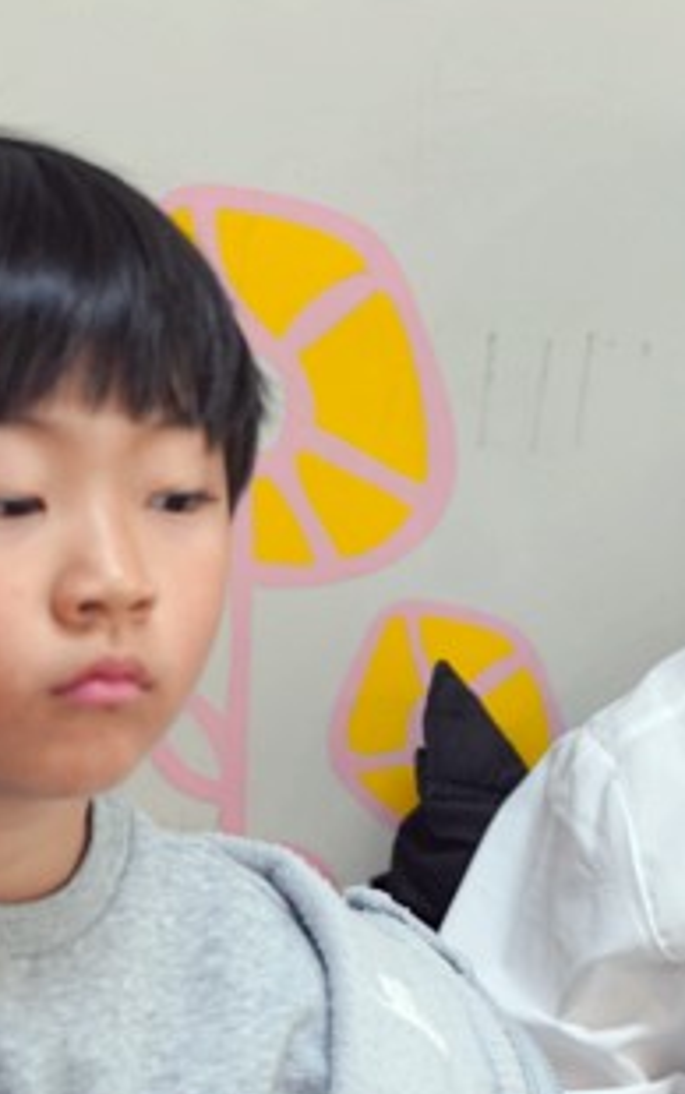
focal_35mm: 284
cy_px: 794
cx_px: 667
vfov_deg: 7.4
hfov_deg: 4.6
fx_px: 8475
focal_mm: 96
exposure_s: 1/160
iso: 1000
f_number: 4
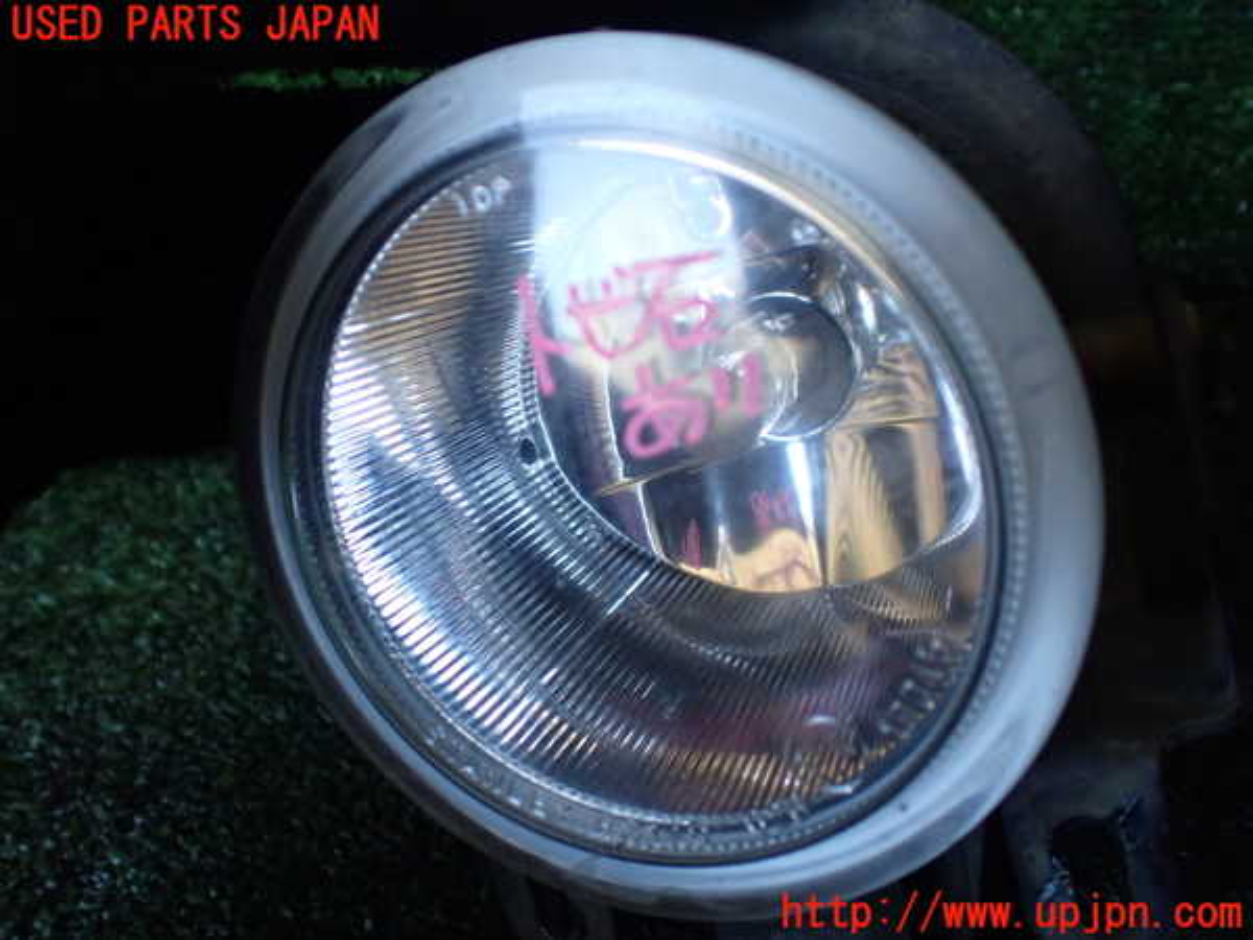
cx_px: 626
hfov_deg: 60.0
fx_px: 1086
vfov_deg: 46.8
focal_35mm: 30
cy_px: 470
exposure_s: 1/125
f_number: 2.3
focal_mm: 5.4
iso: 320
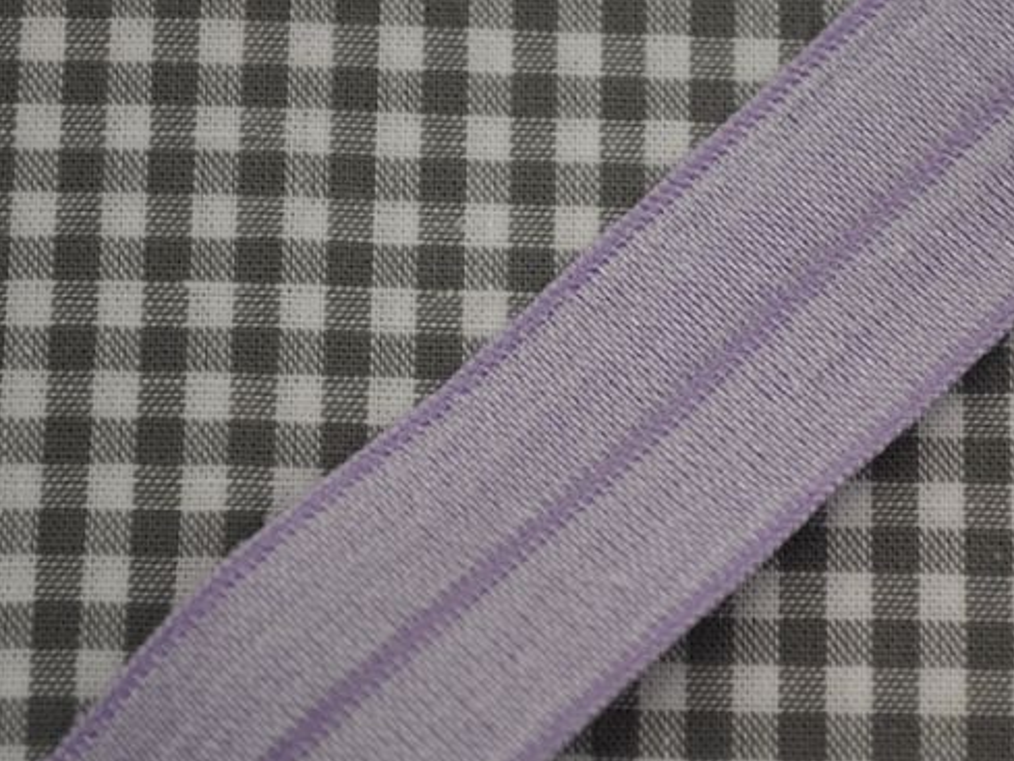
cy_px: 383
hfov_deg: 17.4
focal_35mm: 113
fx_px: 3311
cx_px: 693
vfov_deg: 13.1
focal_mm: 48
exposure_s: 1/60
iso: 450
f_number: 5.3
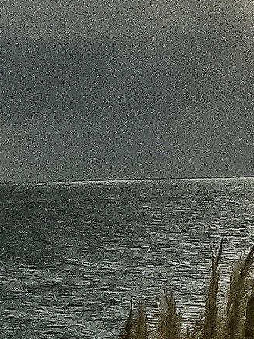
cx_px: 557
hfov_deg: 6.4
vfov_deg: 8.9
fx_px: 2172
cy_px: 145
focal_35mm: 222
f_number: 8
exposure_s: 1/400
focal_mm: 6.7
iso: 80
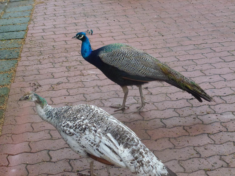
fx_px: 414
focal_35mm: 61
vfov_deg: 24.0
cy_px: 88
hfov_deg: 31.7
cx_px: 118
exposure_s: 1/160
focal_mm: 10.9
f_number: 4.5
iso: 400
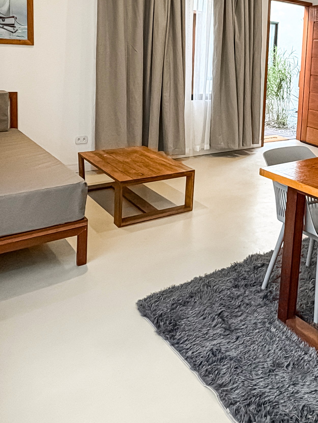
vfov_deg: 51.3
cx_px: 284
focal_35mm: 34
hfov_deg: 39.0
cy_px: 99
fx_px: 416
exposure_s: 1/120
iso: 320
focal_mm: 2.22
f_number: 2.2
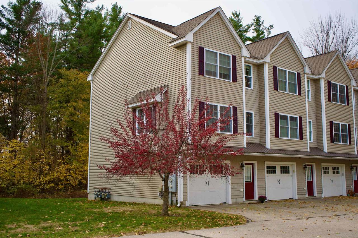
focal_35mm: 38
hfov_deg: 50.7
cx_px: 179
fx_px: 378
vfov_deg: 35.0
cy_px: 119
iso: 500
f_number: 5.6
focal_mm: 38
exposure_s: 1/1000
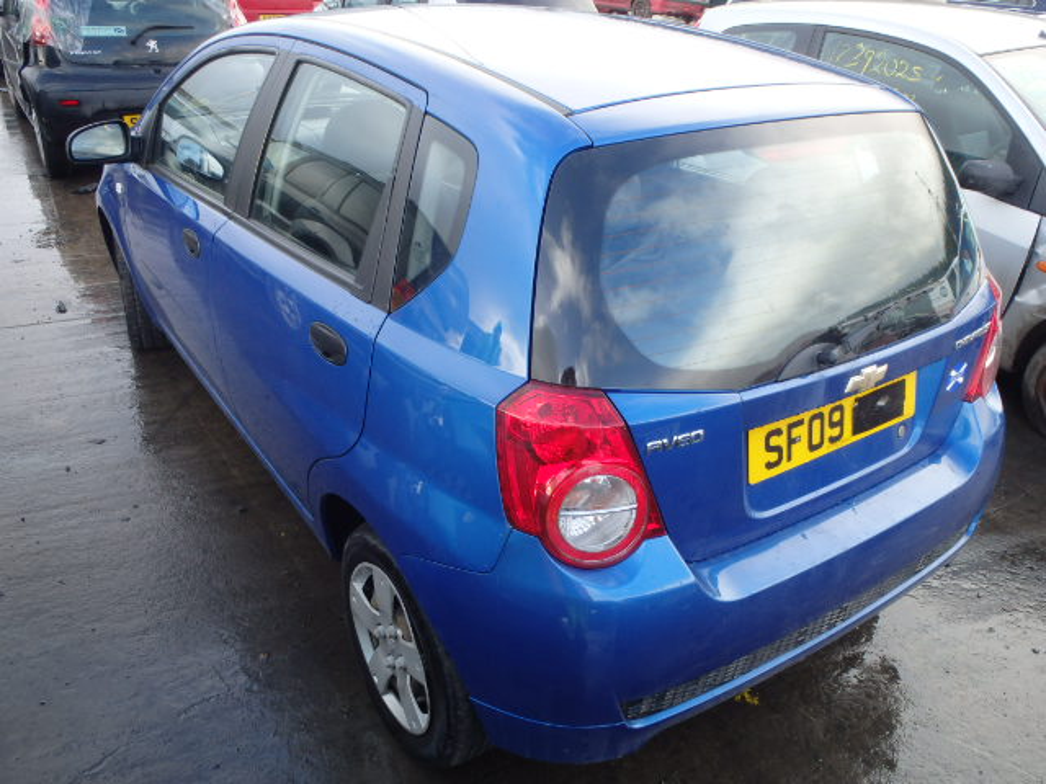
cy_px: 392
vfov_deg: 49.7
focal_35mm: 28
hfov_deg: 63.4
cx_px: 523
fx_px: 846
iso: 125
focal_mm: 5
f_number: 3.9
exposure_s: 1/125
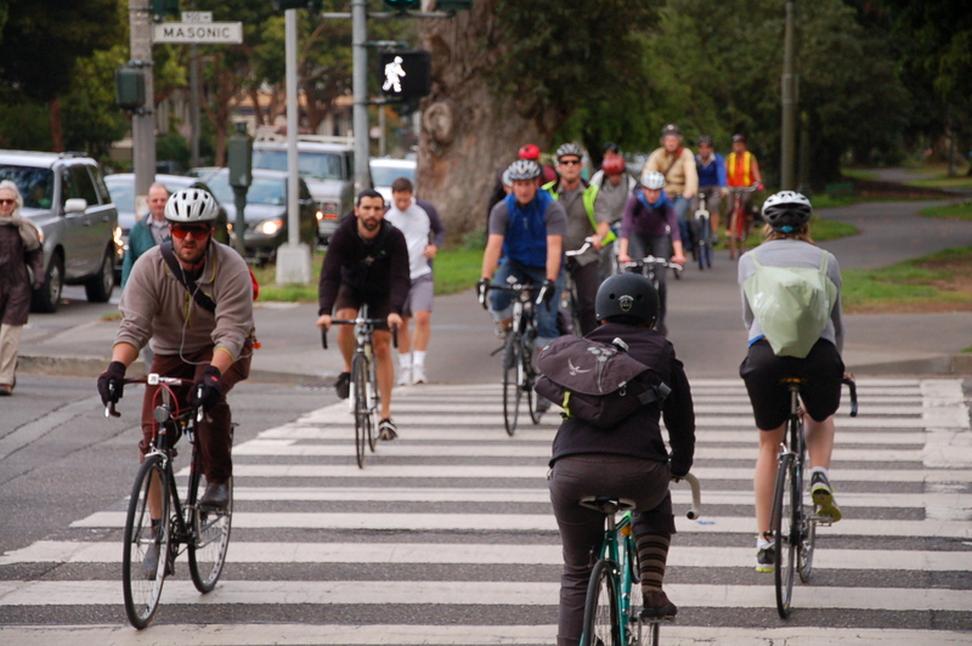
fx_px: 3237
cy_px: 323
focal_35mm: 120
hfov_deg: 17.1
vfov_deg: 11.4
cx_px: 486
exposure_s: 1/250
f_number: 5.6
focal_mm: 80
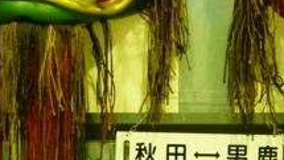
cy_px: 9
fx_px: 791
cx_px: 215
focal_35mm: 105
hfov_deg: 20.2
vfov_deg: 11.4
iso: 1600
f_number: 7.1
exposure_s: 1/25
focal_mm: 18
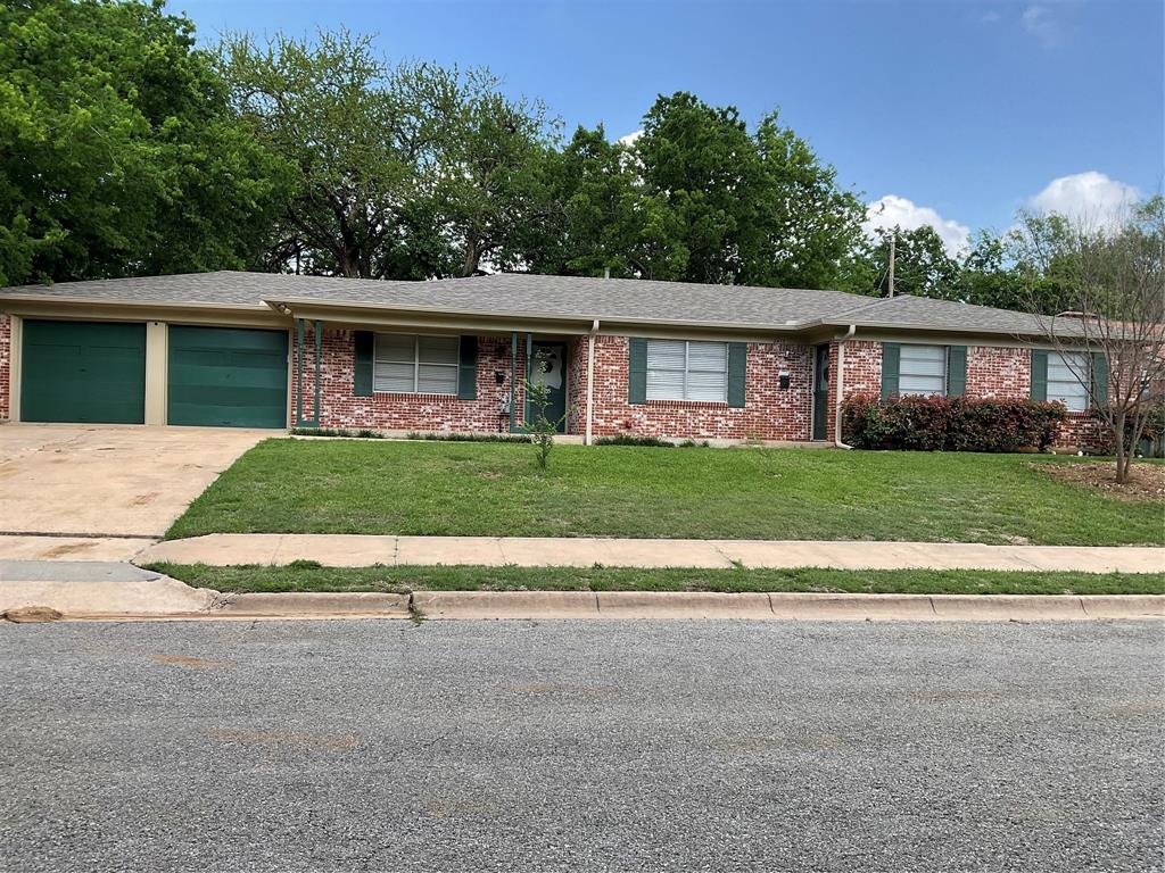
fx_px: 976
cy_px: 436
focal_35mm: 29
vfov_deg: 48.2
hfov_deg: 61.7
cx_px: 582
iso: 16
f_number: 1.8
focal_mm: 3
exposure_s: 1/691
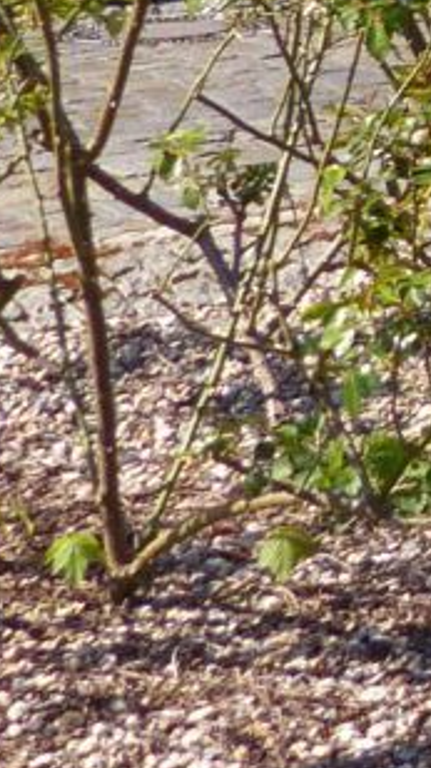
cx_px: 1520
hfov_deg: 7.3
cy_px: -399
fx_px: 2766
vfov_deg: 14.7
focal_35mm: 136
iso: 100
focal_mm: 4.5
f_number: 4
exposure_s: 1/500
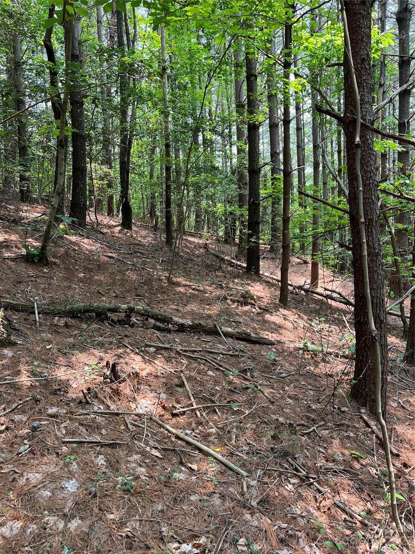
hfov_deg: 53.1
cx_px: 208
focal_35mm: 26
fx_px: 416
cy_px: 277
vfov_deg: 67.3
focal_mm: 5.7
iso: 50
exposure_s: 1/121
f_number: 1.5
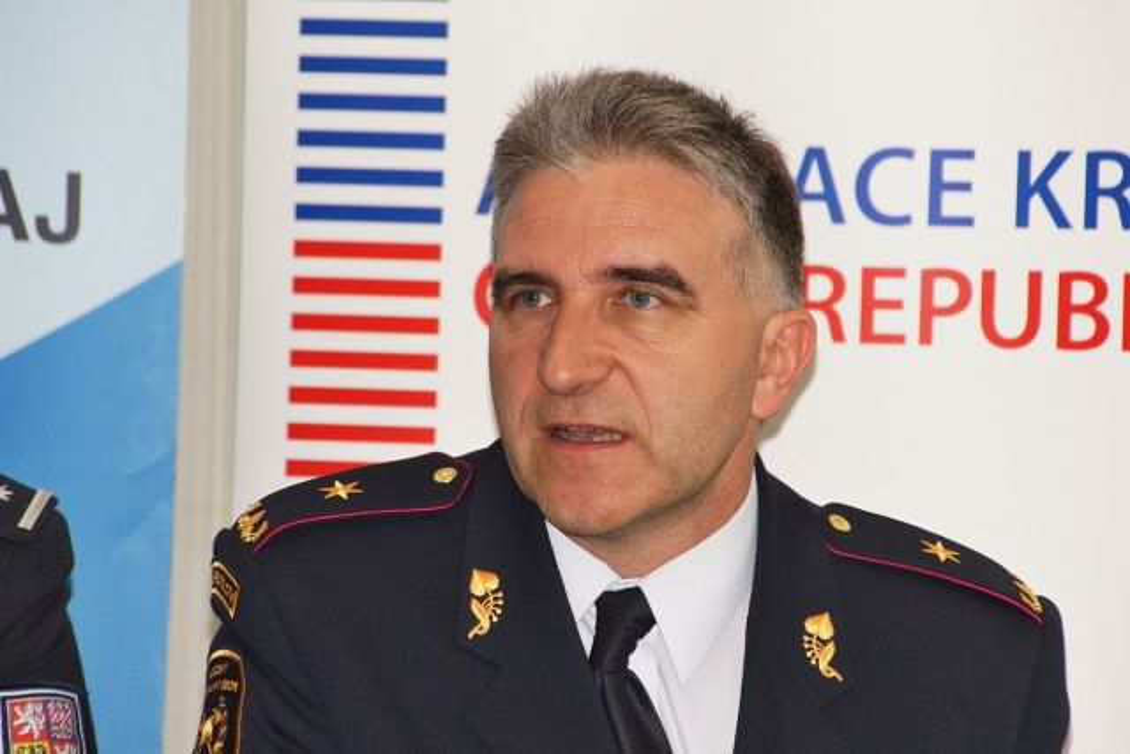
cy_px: 377
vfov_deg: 5.7
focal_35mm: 240
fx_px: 7535
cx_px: 565
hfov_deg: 8.6
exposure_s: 1/200
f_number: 5.6
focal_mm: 160
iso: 640
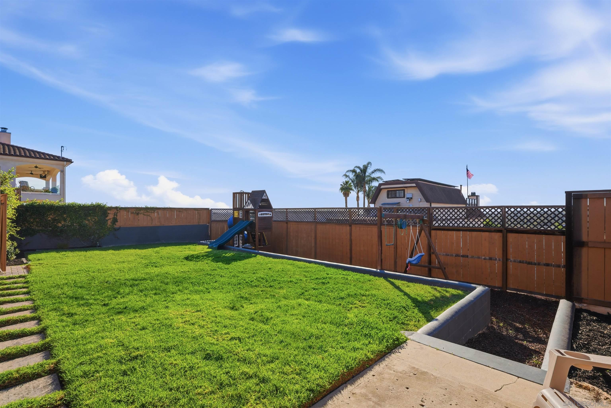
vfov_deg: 73.8
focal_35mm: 16
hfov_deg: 96.7
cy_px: 204
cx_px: 306
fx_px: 272
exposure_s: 1/2500
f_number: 8
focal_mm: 16
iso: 200
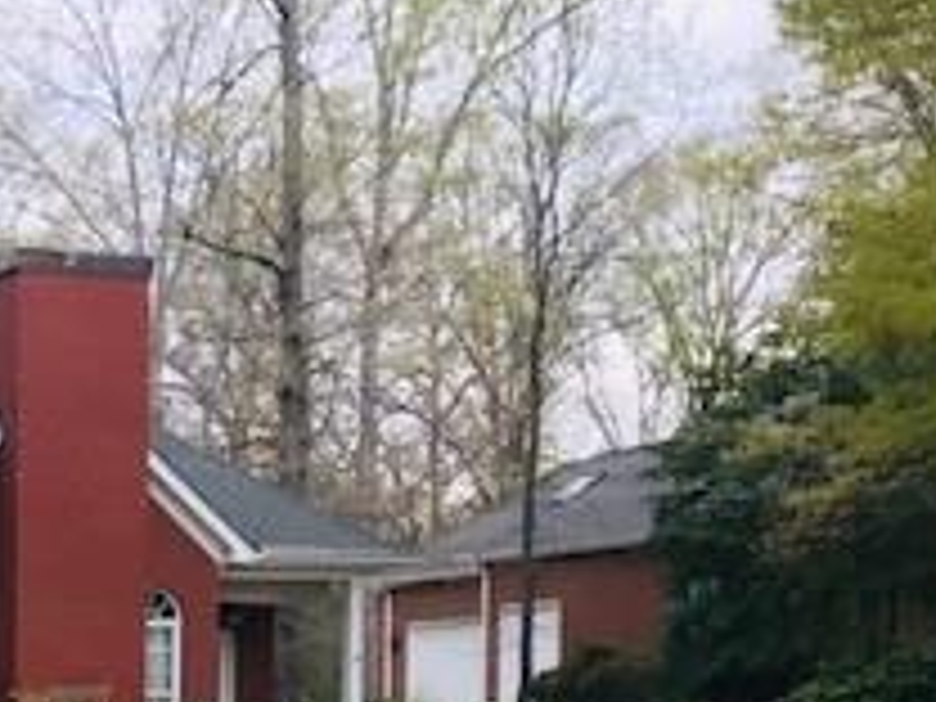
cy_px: 950
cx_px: -441
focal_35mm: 86
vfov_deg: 16.1
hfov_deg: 19.9
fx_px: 2325
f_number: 1.8
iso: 40
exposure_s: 1/120
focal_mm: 3.99
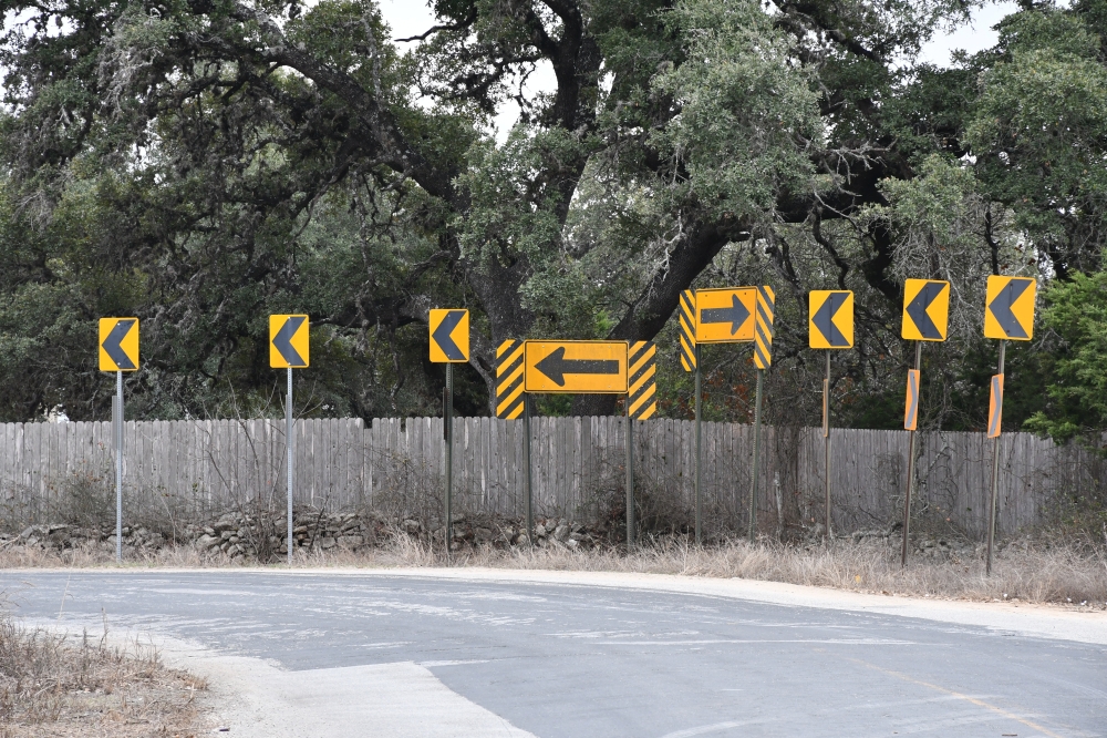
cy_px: 369
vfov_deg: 8.7
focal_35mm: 157
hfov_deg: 13.1
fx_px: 4826
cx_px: 554
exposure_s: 1/200
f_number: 7.1
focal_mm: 105
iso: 640
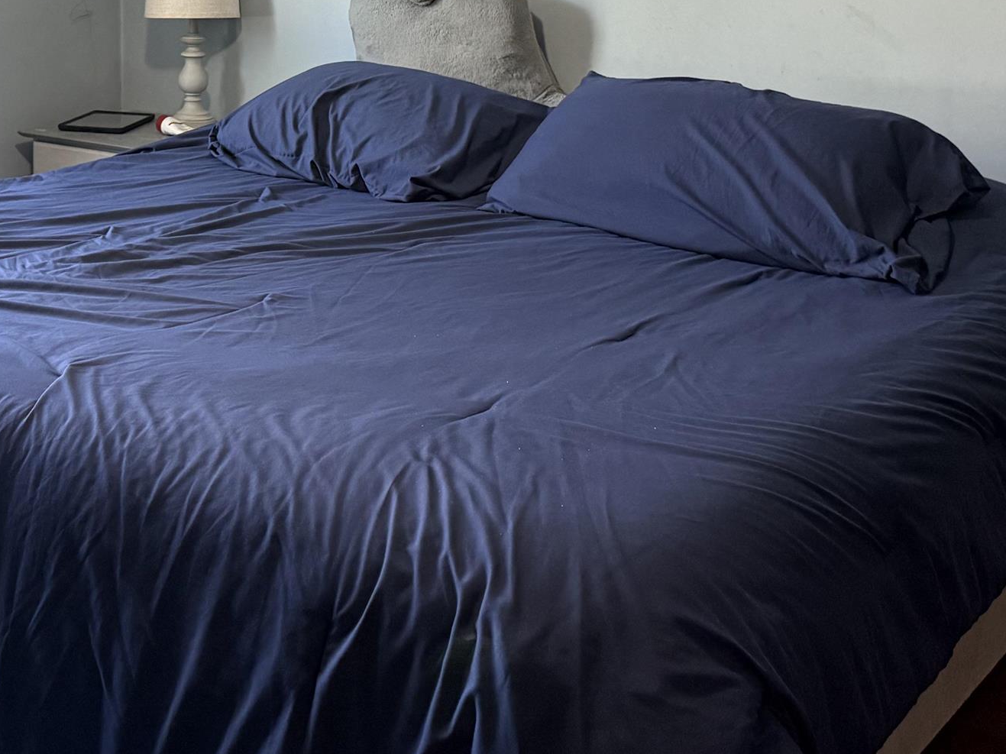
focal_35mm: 56
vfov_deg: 24.8
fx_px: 1627
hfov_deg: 33.9
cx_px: 297
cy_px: -10
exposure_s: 1/60
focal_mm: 6.76
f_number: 1.78
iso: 400
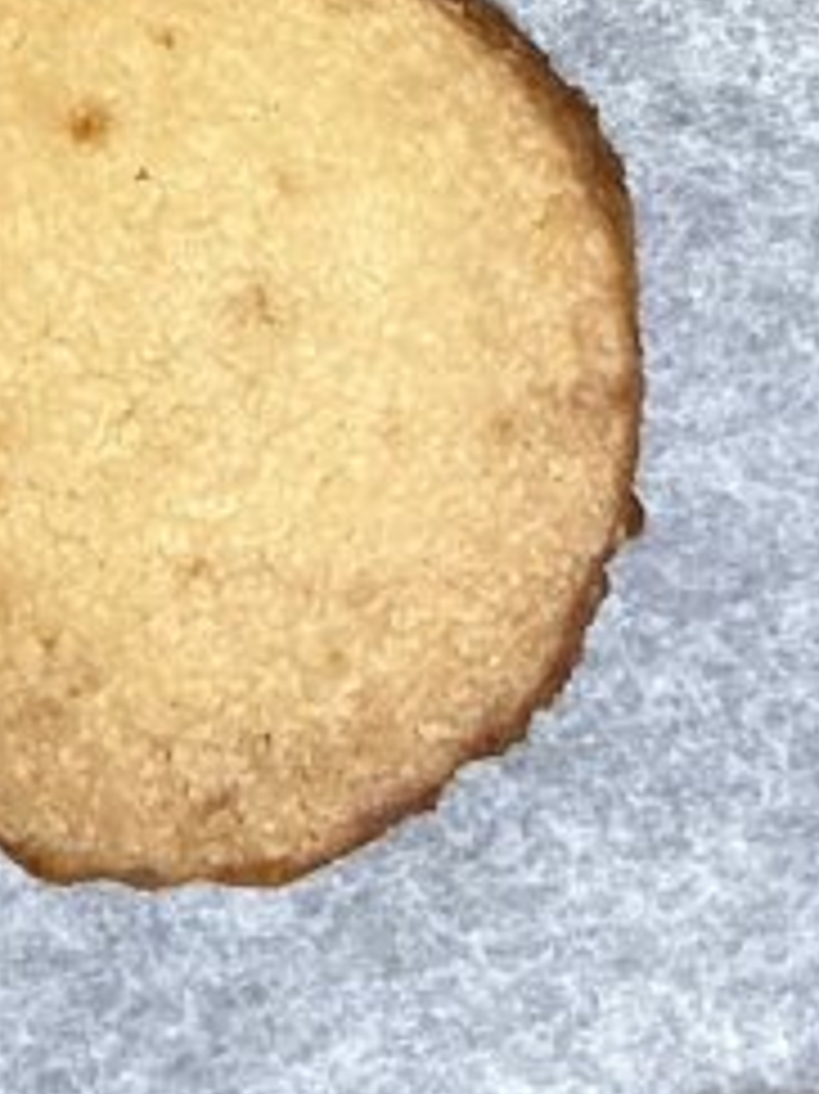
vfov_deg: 13.7
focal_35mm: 123
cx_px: -405
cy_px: -1078
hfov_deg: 11.5
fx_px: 3884
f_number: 1.8
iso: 100
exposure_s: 1/60
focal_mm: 3
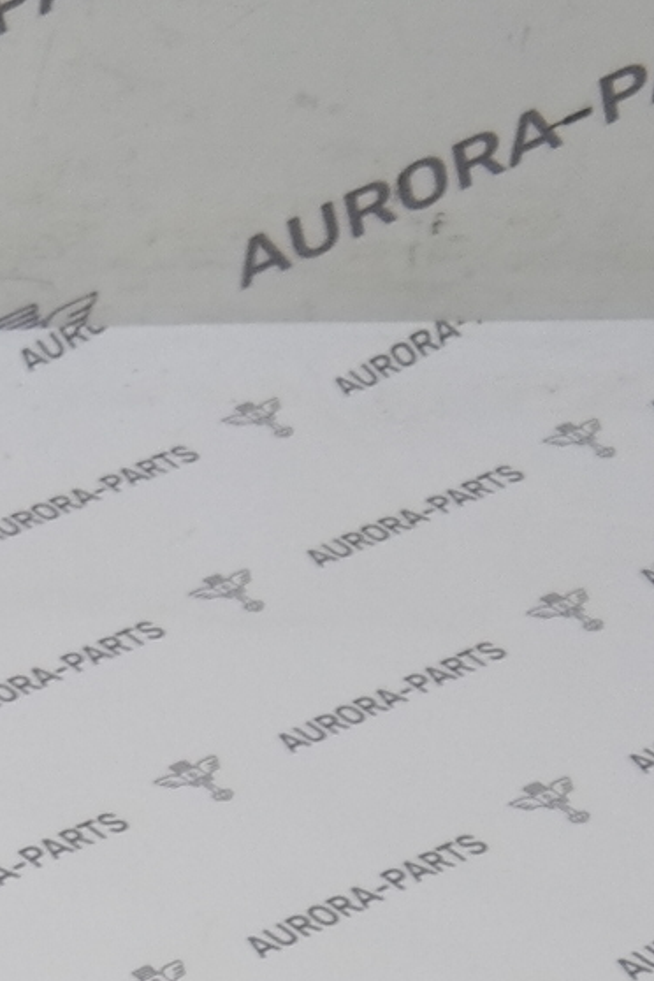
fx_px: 3924
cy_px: 1712
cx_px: -1190
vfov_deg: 13.0
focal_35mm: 144
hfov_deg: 8.3
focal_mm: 18
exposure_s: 1/80
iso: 100
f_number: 4
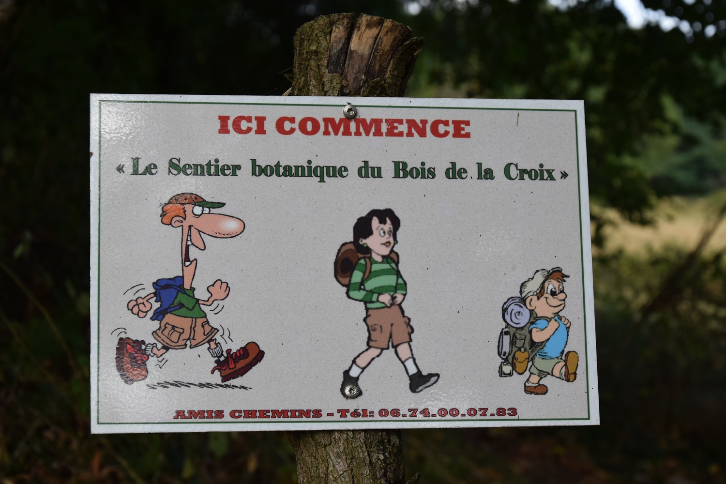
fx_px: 1573
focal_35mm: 78
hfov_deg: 26.0
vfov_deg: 17.5
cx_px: 363
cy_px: 242
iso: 280
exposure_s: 1/250
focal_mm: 52
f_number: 8
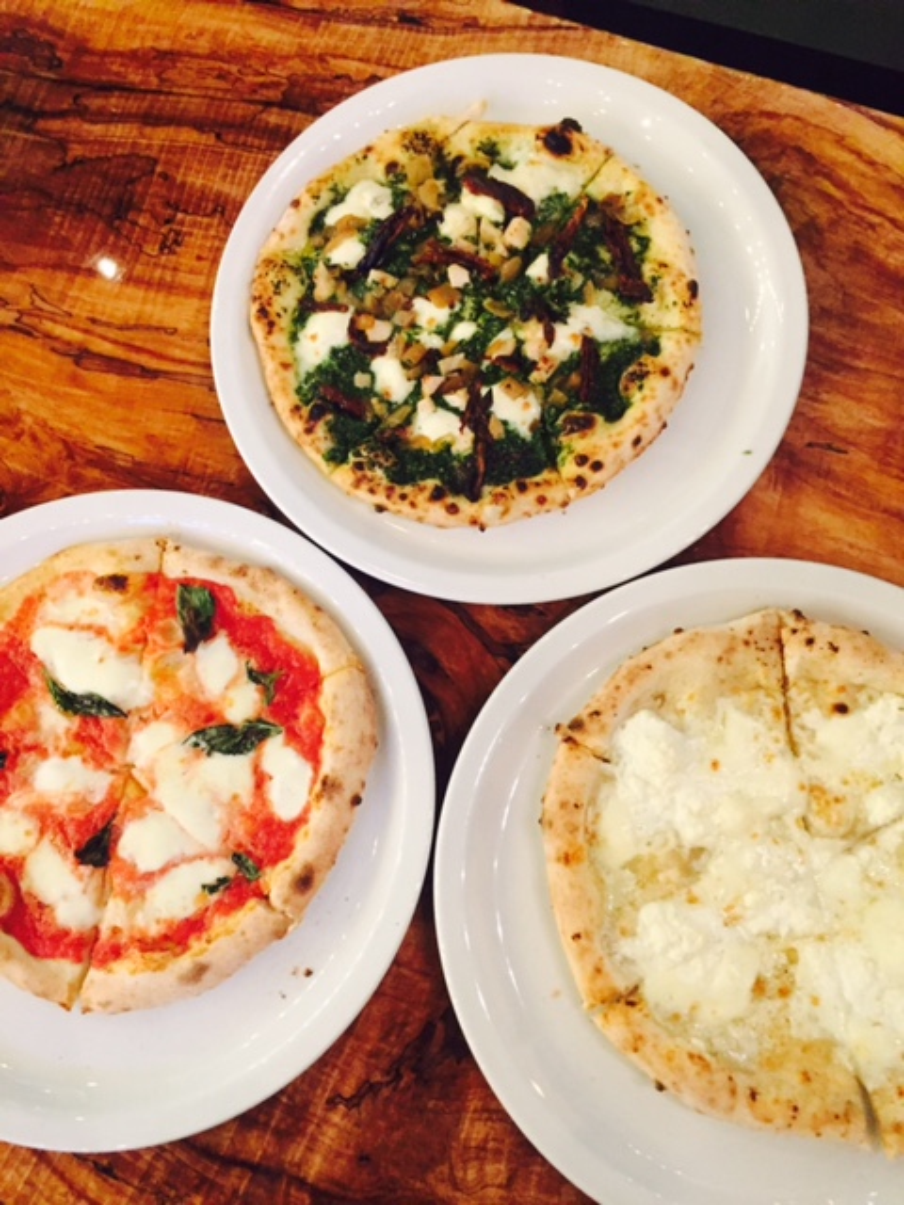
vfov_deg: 61.7
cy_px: 602
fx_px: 1010
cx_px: 452
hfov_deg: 48.2
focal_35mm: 29
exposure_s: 1/15
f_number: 2.2
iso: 250
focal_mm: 4.15
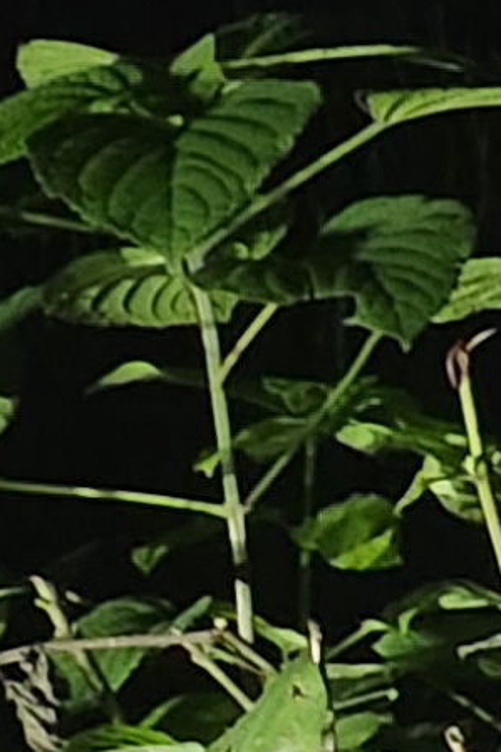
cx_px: 3252
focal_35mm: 213
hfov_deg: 4.4
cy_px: -523
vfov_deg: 9.3
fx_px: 4449
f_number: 1.8
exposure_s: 1/24
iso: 800
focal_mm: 5.54
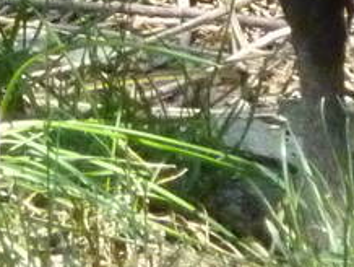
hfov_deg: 1.0
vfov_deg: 0.8
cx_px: -201
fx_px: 19503
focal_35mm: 1905
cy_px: -506
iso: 800
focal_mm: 42.6
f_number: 4.7
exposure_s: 1/500
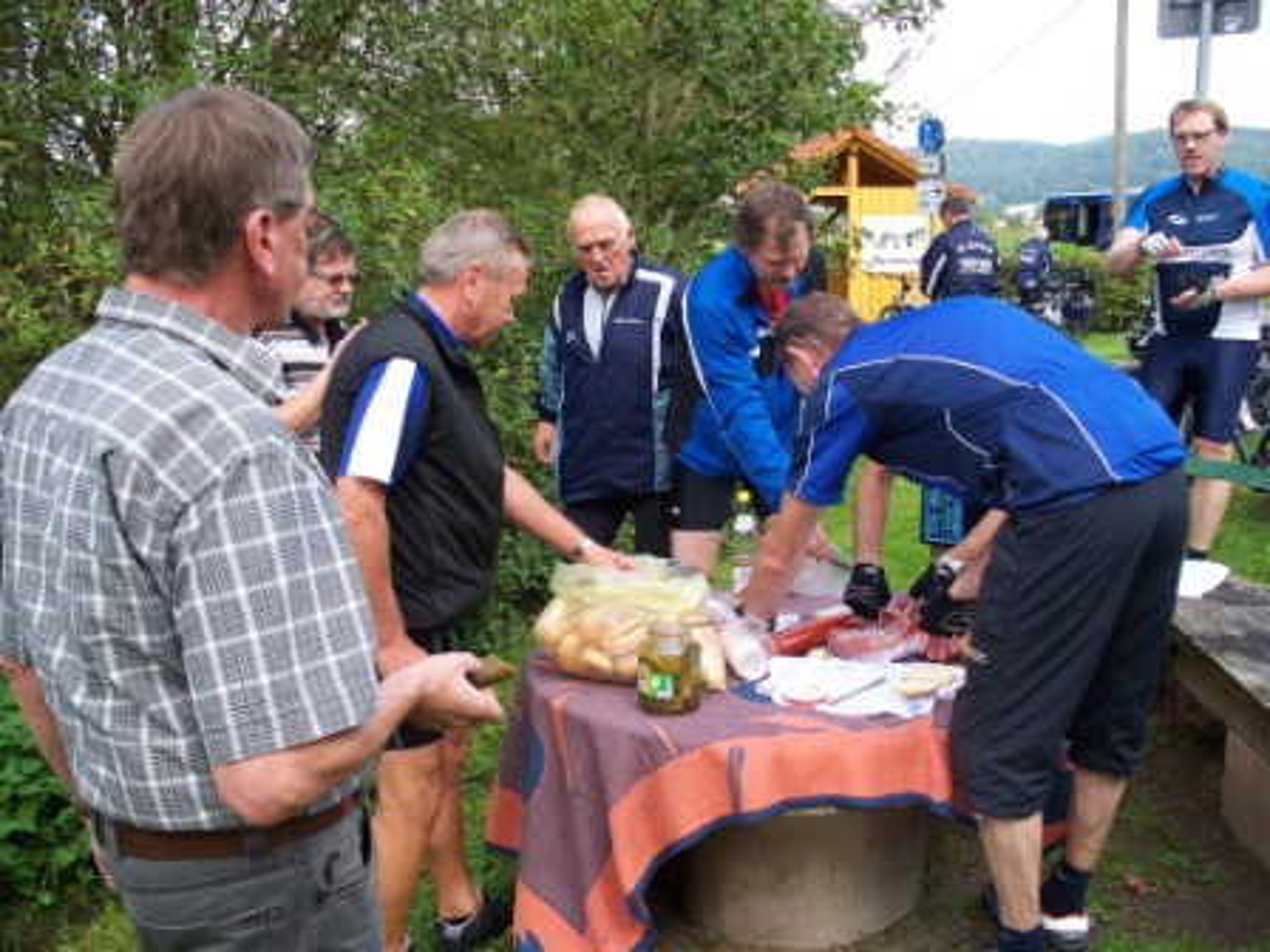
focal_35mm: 36
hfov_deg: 51.4
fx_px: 1321
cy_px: 476
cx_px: 635
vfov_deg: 39.7
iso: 64
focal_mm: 7.54
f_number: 2.8
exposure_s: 1/200
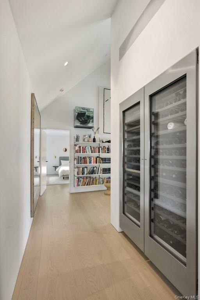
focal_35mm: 15
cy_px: 150
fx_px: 125
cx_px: 100
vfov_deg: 100.4
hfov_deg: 77.3
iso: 200
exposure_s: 1/30
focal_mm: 15
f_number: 8
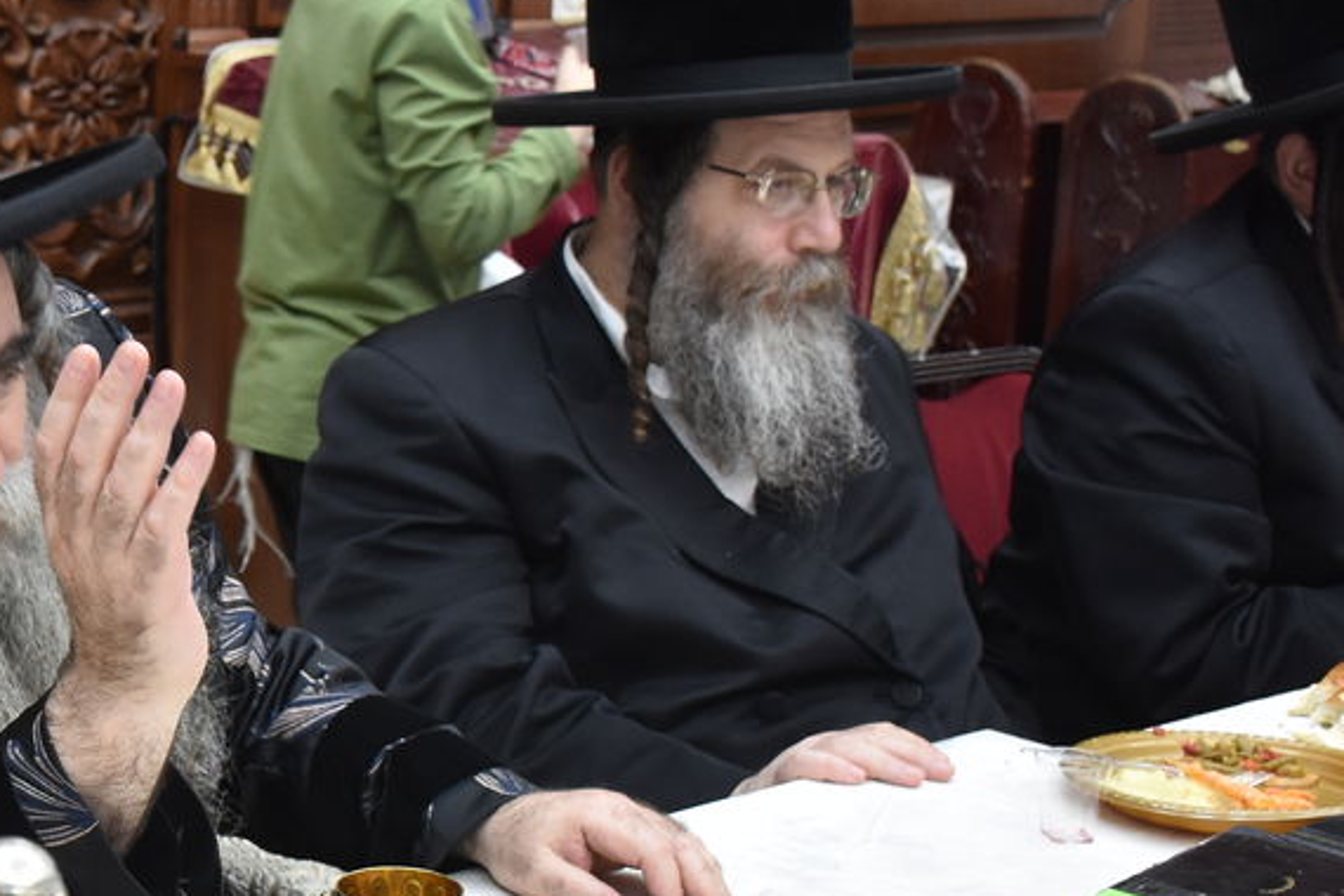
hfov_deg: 23.7
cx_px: -80
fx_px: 3024
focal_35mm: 81
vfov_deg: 16.9
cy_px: 480
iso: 1000
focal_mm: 22
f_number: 5.6
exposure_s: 1/100
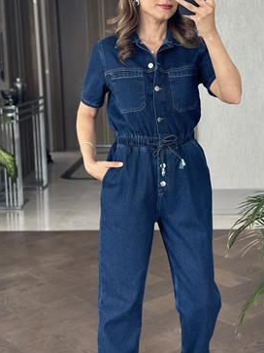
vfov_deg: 28.9
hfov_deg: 21.9
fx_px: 682
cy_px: 136
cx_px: 158
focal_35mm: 67
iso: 125
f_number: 1.78
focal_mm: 6.86
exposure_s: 1/101
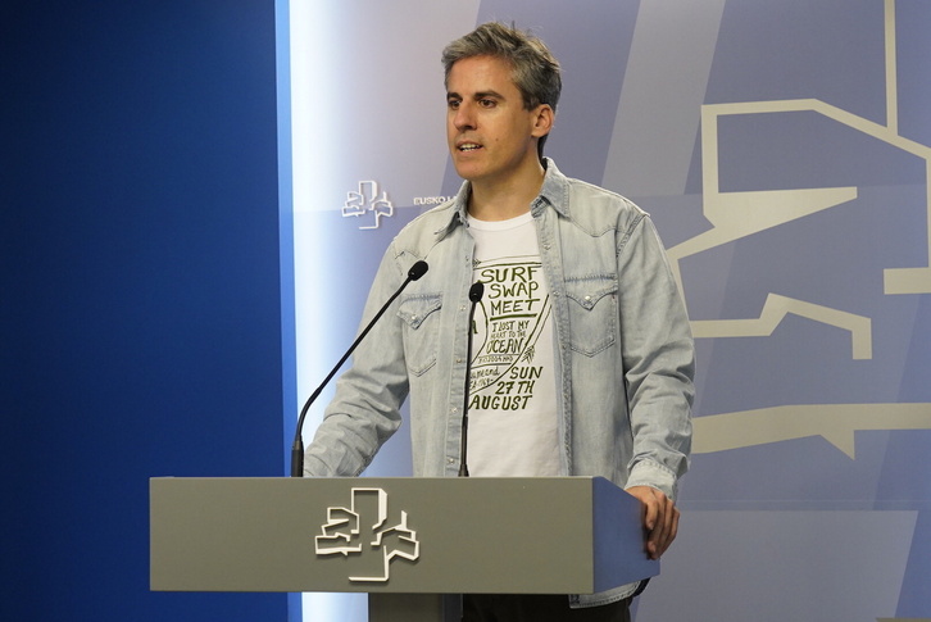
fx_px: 2976
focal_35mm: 115
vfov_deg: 11.9
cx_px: 466
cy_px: 311
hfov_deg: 17.8
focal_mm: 77
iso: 3200
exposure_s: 1/160
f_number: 6.3
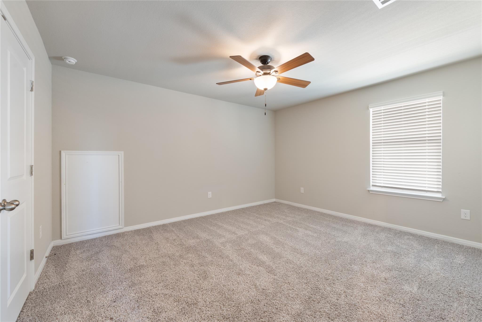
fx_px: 201
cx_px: 241
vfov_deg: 77.3
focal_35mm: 15
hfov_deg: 100.4
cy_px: 161
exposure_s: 1/2.5
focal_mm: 15
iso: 400
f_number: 8
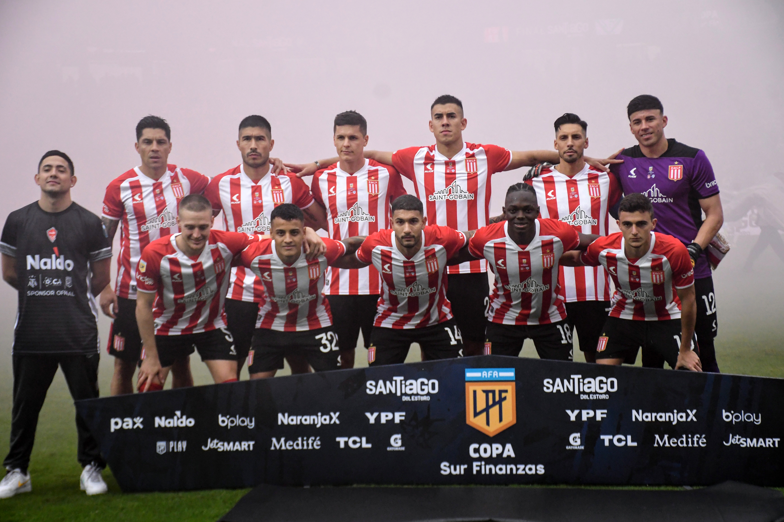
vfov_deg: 15.2
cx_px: 392
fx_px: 1960
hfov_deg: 22.6
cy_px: 261
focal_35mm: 90
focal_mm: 60
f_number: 5
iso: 2000
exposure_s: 1/1600
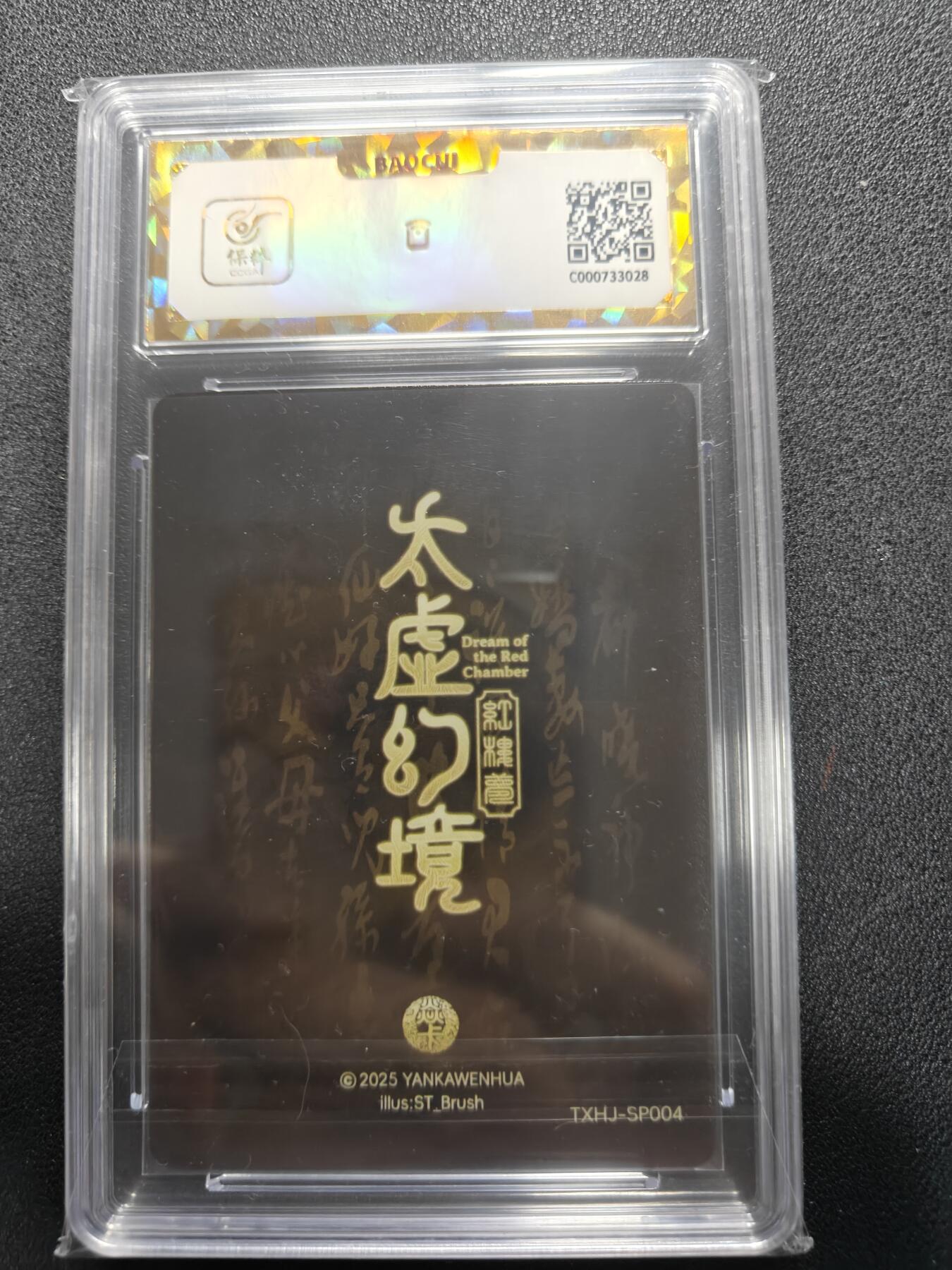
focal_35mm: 24
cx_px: 476
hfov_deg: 56.8
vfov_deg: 71.6
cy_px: 635
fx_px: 880
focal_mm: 5.59
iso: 125
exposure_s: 1/50
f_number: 1.8
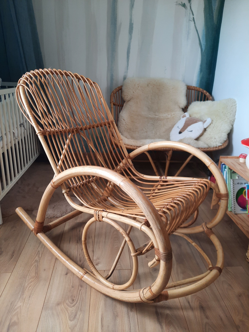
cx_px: 124
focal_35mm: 25
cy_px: 166
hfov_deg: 54.9
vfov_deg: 69.4
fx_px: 240
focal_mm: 4.6
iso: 160
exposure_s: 1/50
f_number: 2
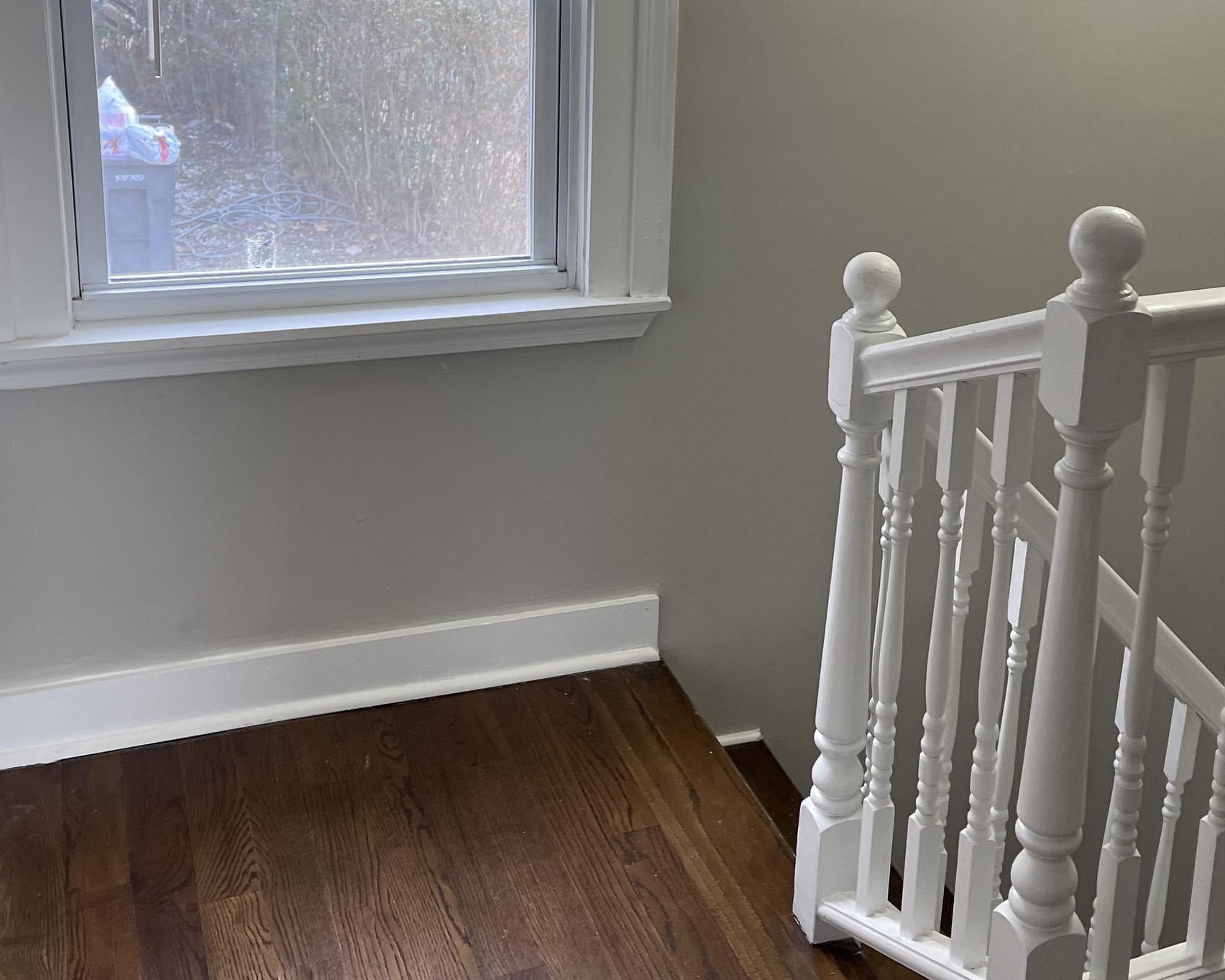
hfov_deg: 41.3
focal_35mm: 44
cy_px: 238
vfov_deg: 33.4
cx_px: 853
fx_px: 1595
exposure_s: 1/120
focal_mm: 5.1
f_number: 1.6
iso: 100
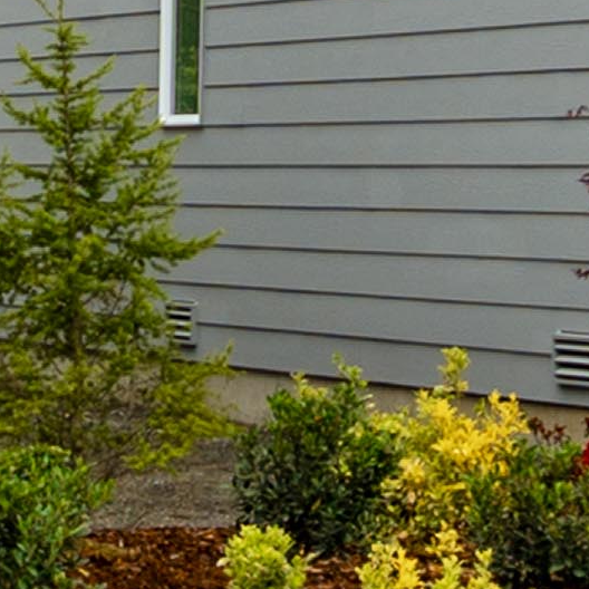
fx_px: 3157
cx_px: -1369
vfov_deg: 10.5
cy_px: -93
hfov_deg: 8.4
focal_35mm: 164
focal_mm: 24
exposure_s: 1/200
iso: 80
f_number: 7.1
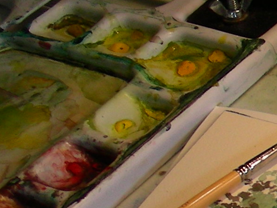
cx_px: 621
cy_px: 211
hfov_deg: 9.9
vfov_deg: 8.2
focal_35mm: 181
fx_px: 1448
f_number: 3.5
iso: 50
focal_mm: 6.3
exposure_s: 1/71
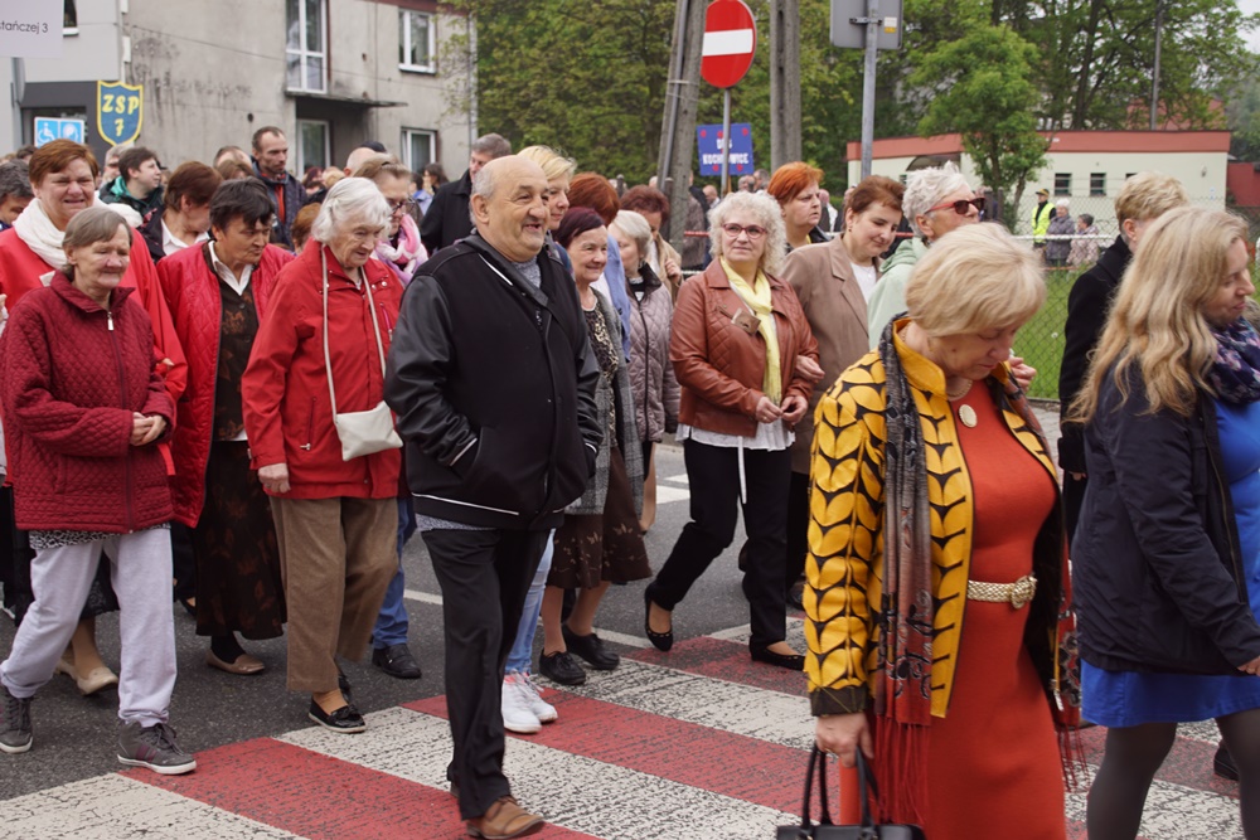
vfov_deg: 25.8
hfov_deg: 37.8
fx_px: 1838
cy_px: 420
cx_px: 630
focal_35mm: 52
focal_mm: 35
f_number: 4.5
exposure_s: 1/160
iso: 100
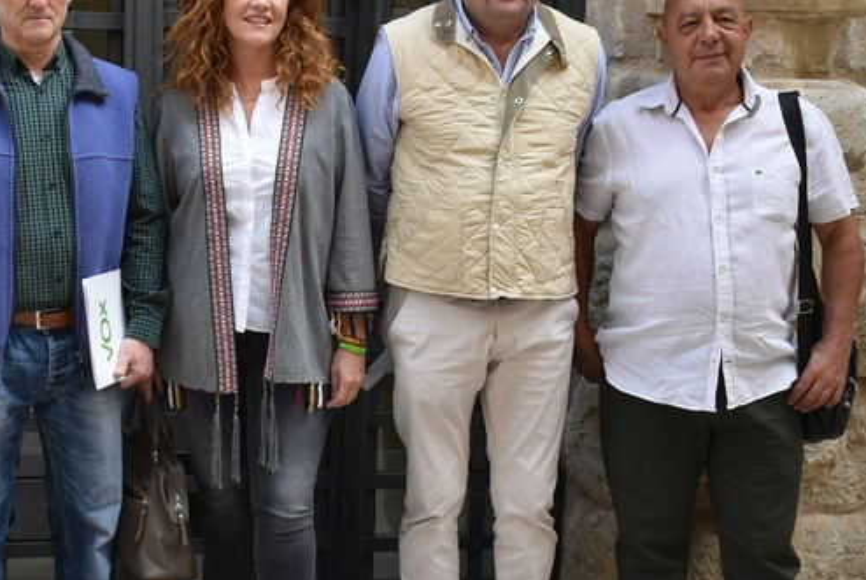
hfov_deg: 28.2
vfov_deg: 19.2
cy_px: 329
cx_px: 265
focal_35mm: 71
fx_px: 1710
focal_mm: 26
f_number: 7.1
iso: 400
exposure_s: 1/200
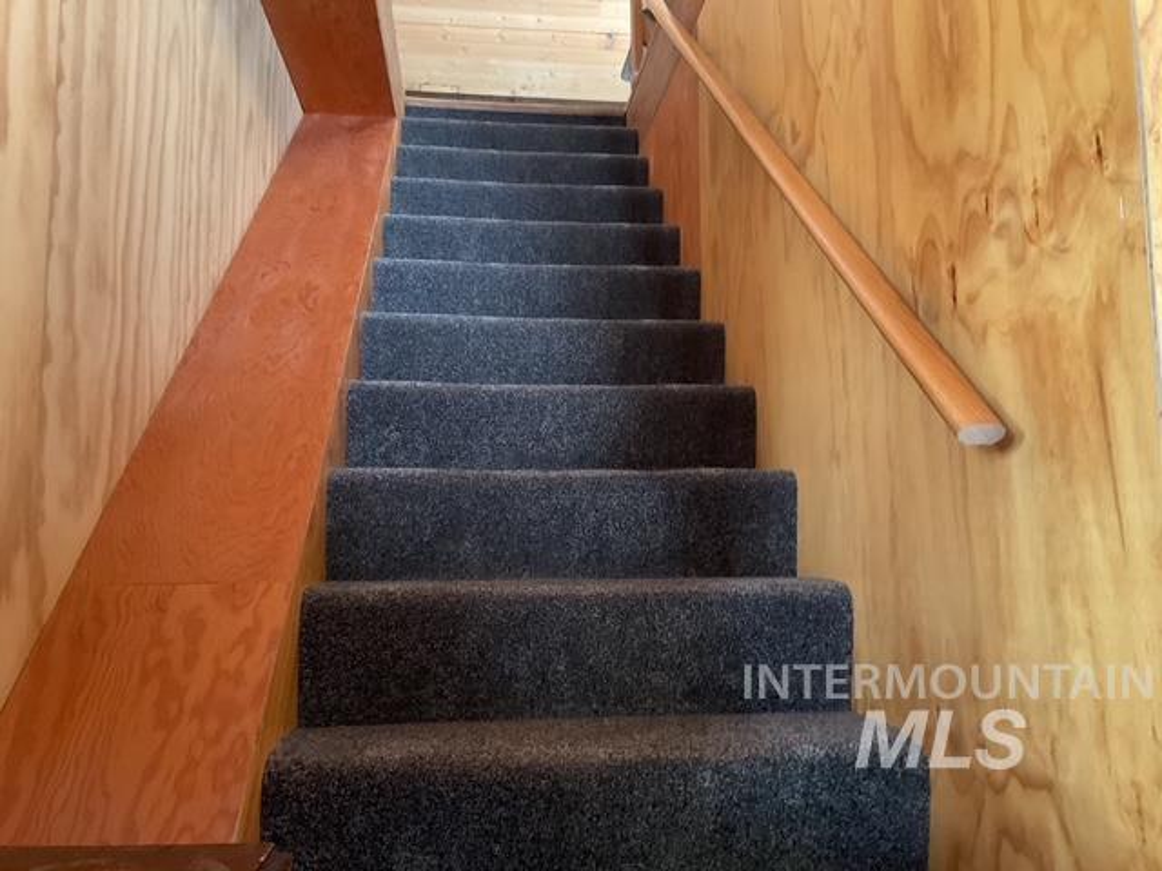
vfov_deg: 48.2
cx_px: 581
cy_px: 436
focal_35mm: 29
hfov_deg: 61.7
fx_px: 973
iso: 320
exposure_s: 1/30
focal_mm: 3
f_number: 1.8
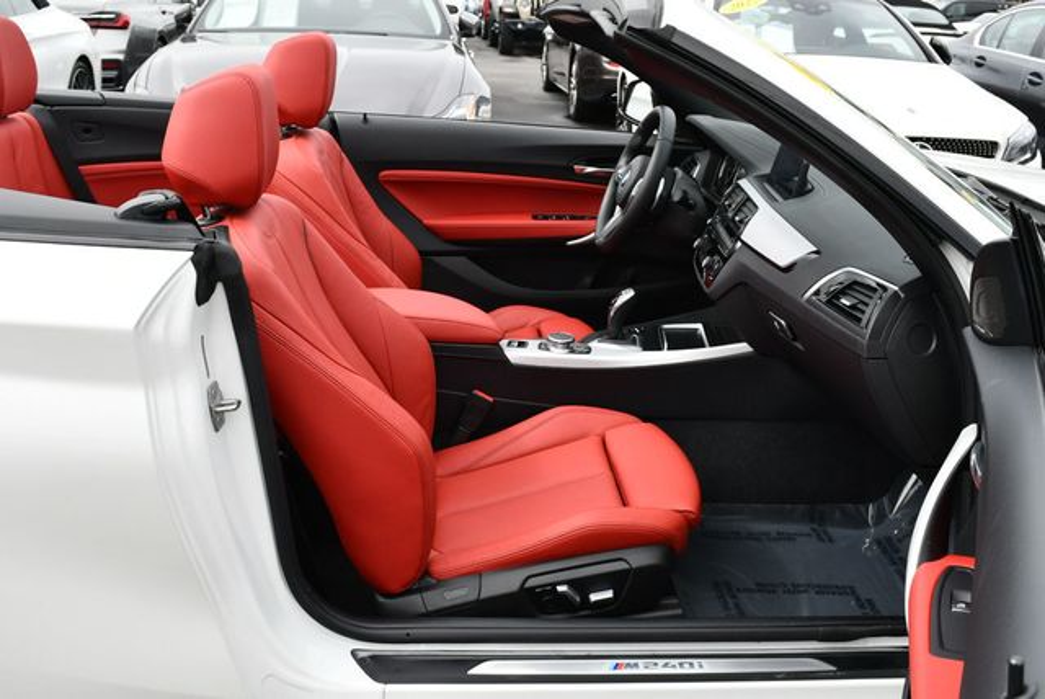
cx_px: 522
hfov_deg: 53.1
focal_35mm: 36
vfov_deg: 36.9
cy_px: 350
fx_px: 1046
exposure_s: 1/250
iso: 200
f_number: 7.1
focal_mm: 18
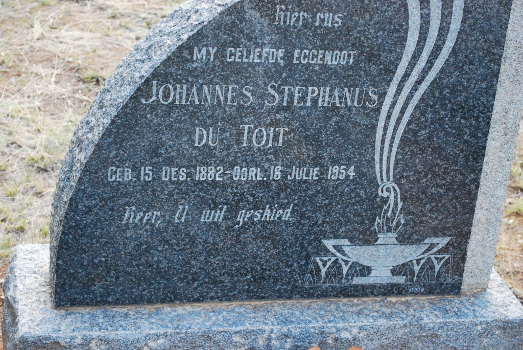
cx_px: 262
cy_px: 175
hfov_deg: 29.8
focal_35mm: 68
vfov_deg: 20.2
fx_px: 982
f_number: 5.3
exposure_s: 1/320
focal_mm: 45
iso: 1600
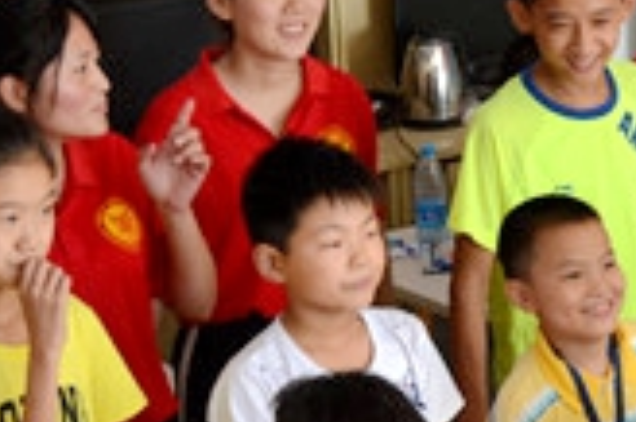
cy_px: 277
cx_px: 644
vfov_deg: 9.2
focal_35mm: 149
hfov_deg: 13.6
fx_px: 2630
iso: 400
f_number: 4
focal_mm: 24
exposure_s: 1/50
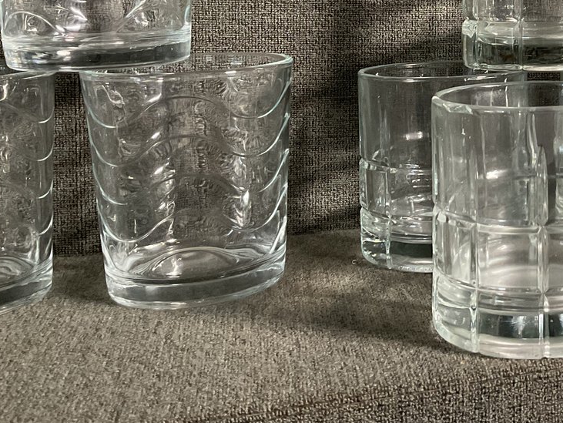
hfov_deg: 29.8
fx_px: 976
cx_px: 576
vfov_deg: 23.6
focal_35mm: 60
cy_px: 24
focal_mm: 3
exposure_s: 1/60
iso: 200
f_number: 1.8
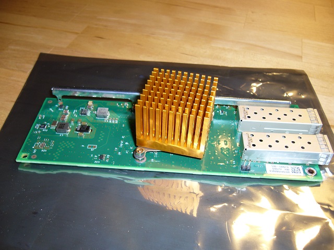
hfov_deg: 52.6
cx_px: 167
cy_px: 125
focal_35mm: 35
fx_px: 338
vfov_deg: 40.7
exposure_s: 1/30
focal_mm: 5.8
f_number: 2.8
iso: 80
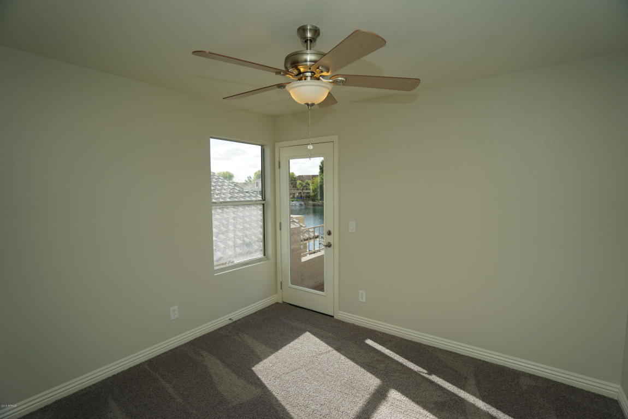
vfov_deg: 70.5
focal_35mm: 17
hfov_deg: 93.3
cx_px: 314
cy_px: 210
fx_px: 297
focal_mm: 17
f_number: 4
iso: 100
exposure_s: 1/160
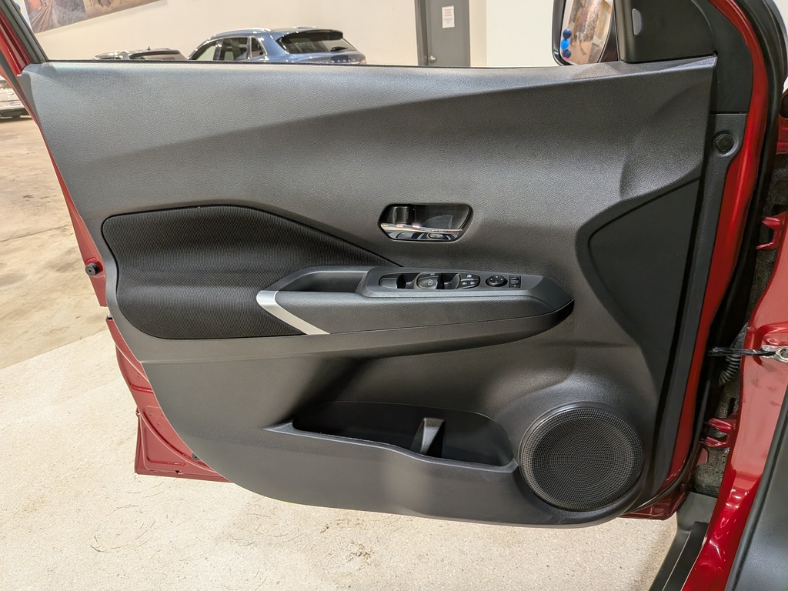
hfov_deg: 71.6
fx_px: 546
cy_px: 296
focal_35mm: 24
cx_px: 394
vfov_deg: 56.8
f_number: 1.7
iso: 70
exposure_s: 1/60
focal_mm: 4.53
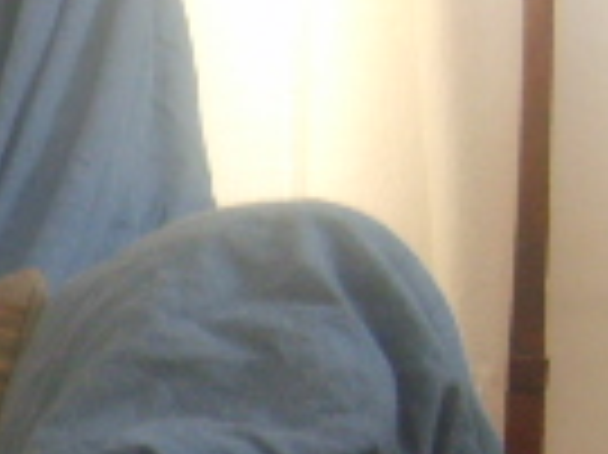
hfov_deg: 11.3
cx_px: -383
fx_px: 2913
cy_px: 634
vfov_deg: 8.8
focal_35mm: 166
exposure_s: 1/2
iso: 139
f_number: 2.8
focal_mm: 5.8
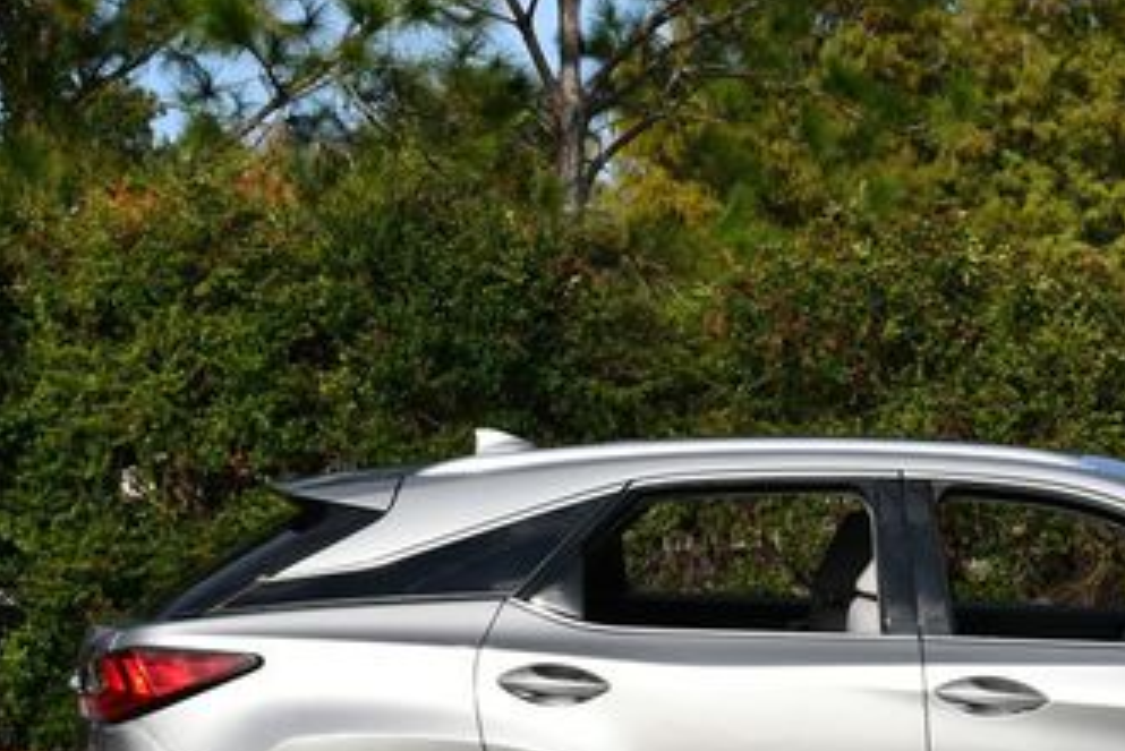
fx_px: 3751
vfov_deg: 11.4
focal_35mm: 120
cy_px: 523
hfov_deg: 16.9
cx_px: 972
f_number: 9
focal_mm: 31
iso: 100
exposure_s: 1/320
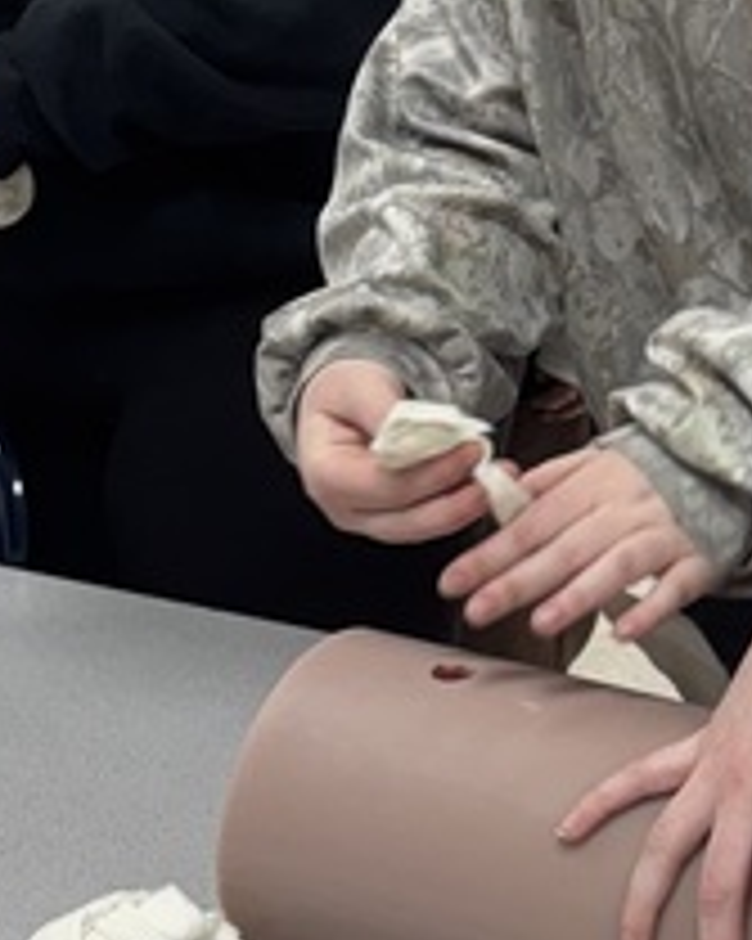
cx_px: 946
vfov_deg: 16.7
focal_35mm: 115
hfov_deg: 13.0
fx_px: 3202
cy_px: 274
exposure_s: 1/120
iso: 160
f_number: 1.78
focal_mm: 6.76
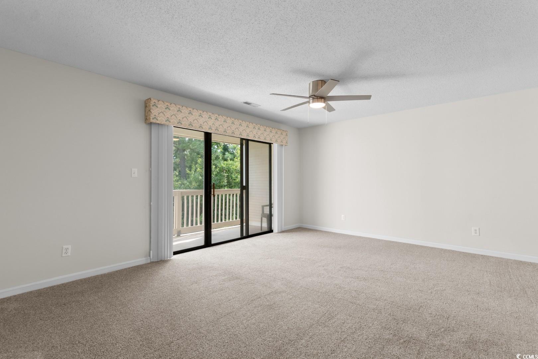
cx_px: 269
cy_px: 180
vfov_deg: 77.3
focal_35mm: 15
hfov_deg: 100.4
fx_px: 224
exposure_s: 1/3
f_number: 4.5
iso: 100
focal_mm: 10
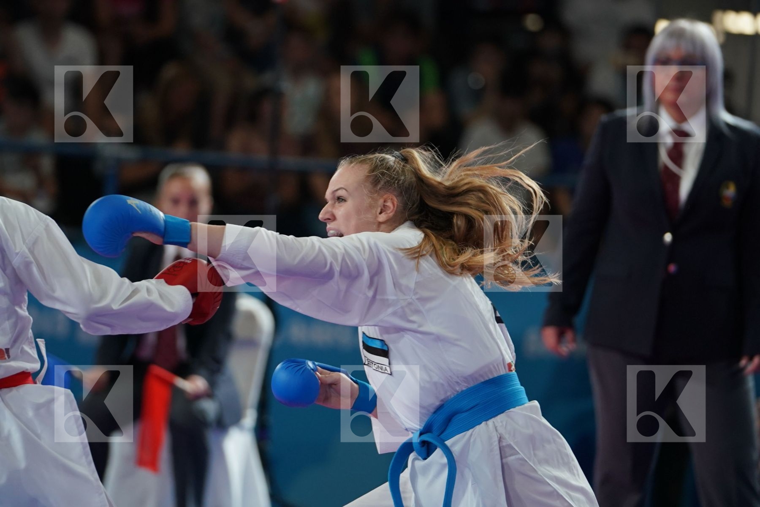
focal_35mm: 267
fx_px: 5636
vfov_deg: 5.1
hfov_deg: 7.7
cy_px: 254
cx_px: 380
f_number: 2.8
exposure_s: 1/1000
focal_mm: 178
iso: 1250
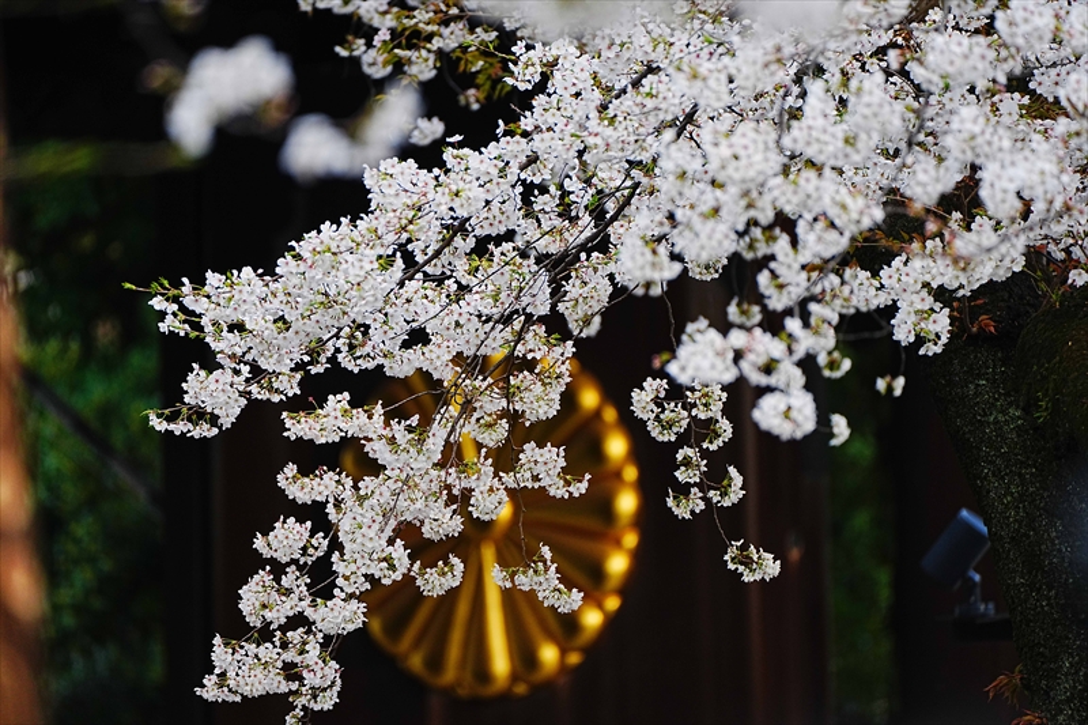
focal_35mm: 400
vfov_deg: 3.4
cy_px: 362
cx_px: 544
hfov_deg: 5.2
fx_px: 12086
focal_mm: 400
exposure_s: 1/500
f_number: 5.6
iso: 640
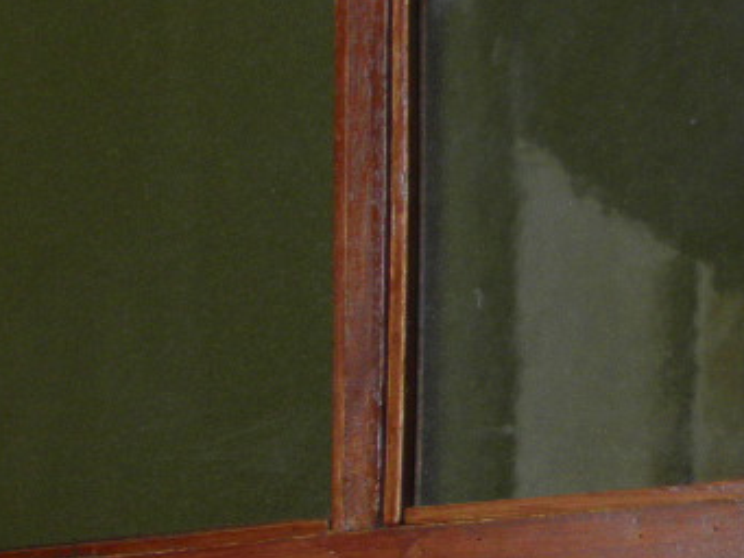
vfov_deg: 13.0
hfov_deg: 16.3
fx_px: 2258
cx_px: -511
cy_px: 950
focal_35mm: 105
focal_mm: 4.9
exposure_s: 1/30
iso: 50
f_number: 2.8
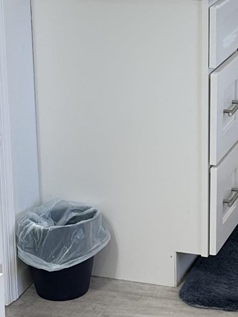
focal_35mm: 120
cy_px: 95
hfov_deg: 12.3
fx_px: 1100
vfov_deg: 16.4
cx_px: 149
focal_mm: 6.86
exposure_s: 1/120
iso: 64
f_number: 1.78
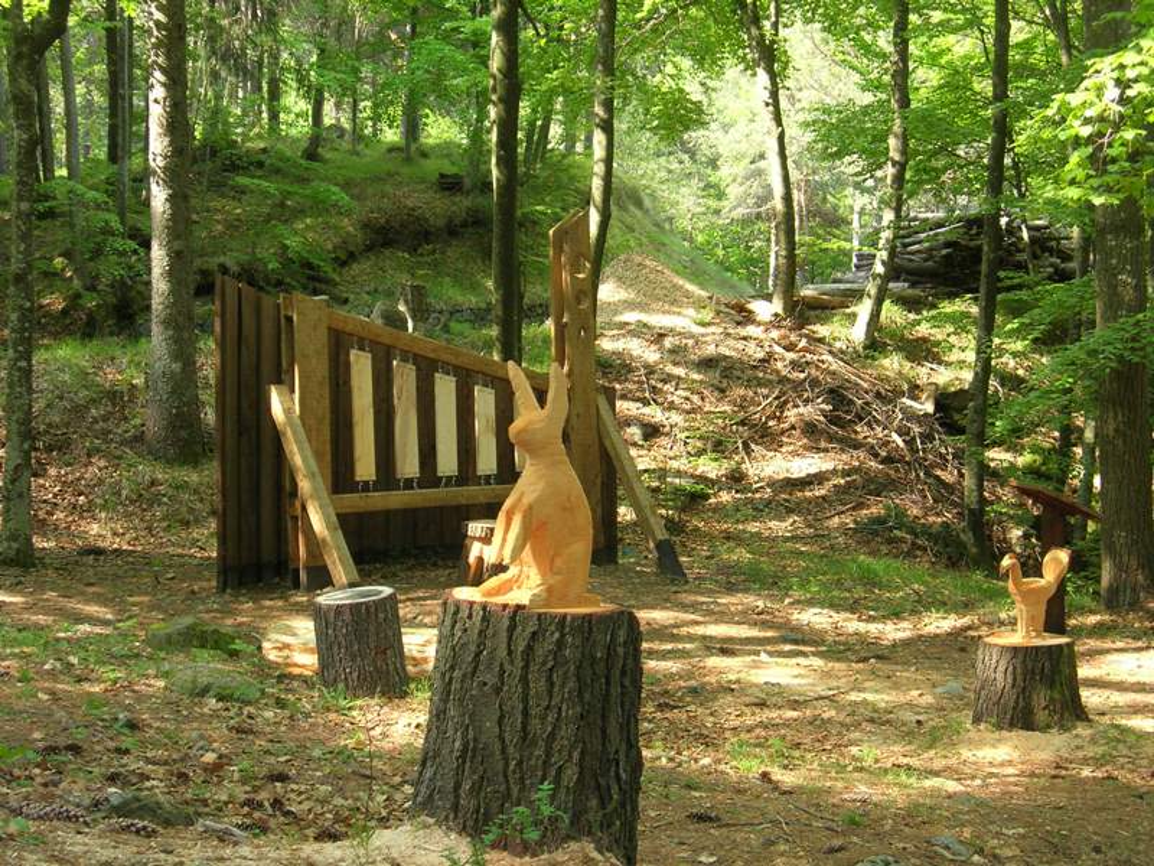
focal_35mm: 51
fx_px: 1700
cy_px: 433
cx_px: 577
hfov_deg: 37.5
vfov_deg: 28.6
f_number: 3.2
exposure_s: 1/68.2
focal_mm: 10.6
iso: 64
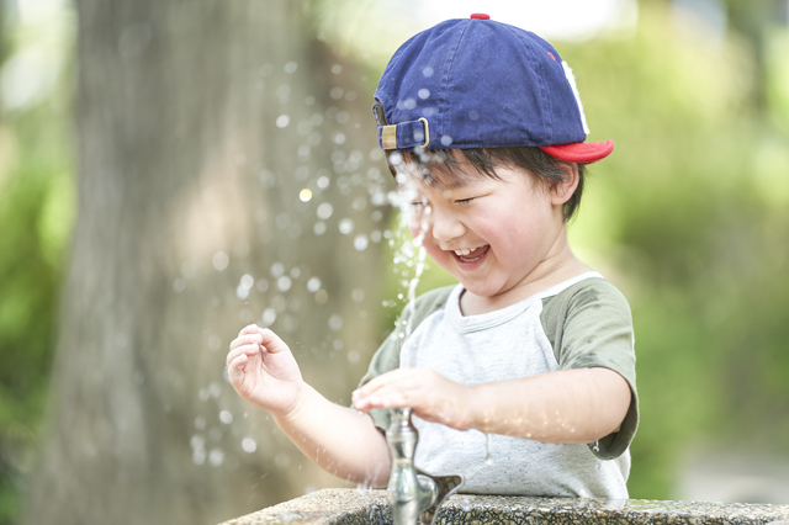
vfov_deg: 6.9
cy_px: 262
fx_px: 4381
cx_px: 394
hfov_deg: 10.3
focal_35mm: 200
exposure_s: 1/320
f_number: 2.8
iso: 200
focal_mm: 200
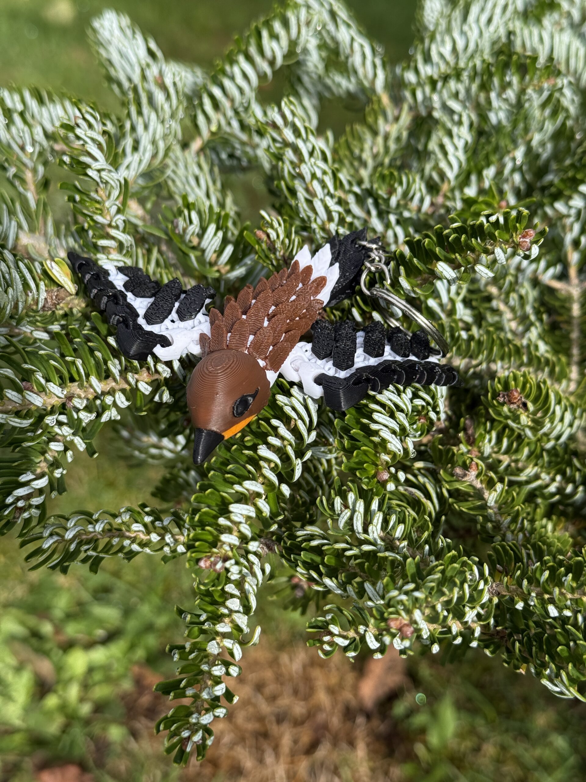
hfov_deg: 30.3
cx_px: 293
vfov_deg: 39.7
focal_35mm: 48
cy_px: 391
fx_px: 1083
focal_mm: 6.76
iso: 64
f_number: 1.78
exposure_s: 1/1678
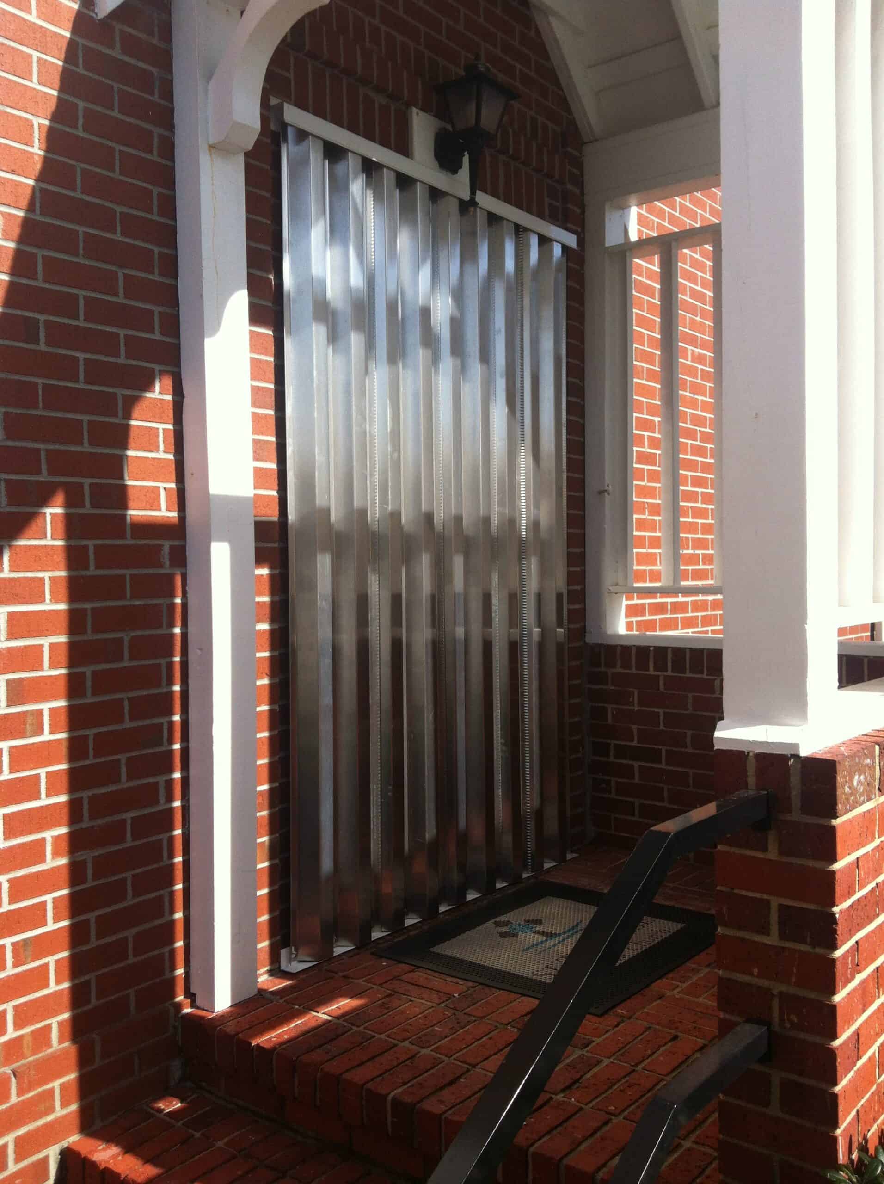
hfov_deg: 40.6
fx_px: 1195
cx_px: 442
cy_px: 592
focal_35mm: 35
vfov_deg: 52.7
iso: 80
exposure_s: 1/794
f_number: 2.8
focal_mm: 3.85
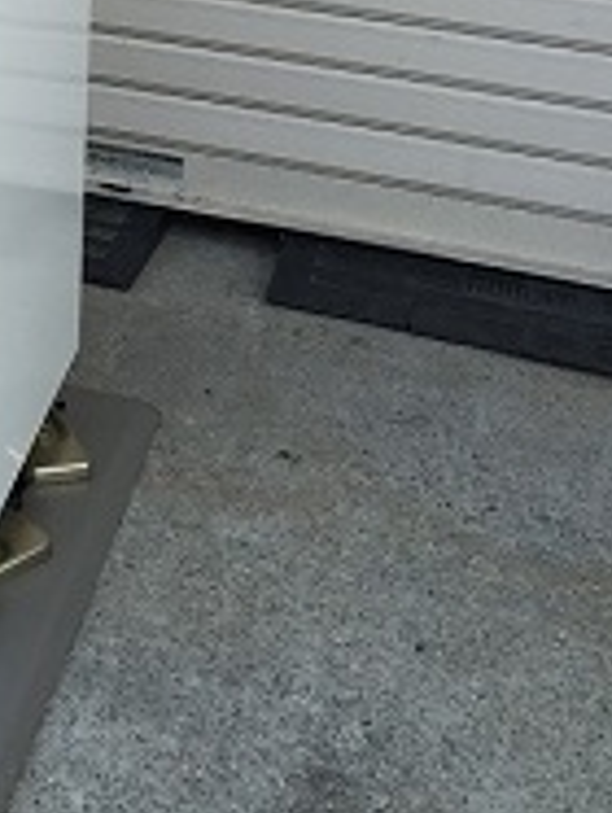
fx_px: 1952
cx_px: -214
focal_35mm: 83
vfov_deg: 21.3
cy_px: -251
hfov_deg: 16.7
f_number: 2.2
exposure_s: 1/507
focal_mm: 4.15
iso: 32
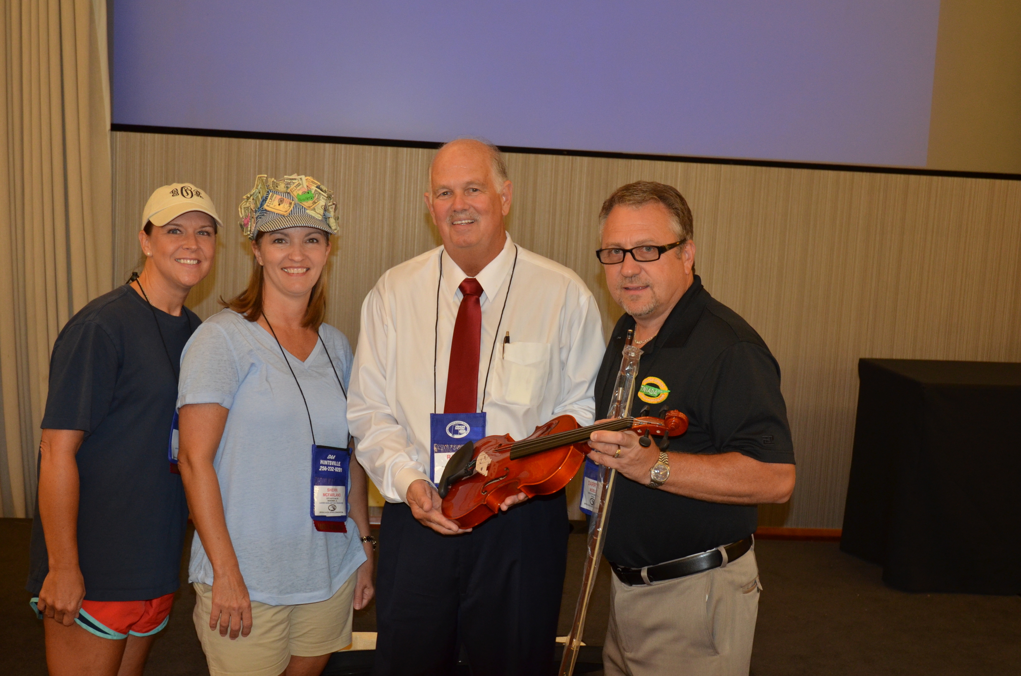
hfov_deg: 42.4
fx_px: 1316
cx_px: 510
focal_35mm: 46
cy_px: 338
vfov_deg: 28.8
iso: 800
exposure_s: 1/60
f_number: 4
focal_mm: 31
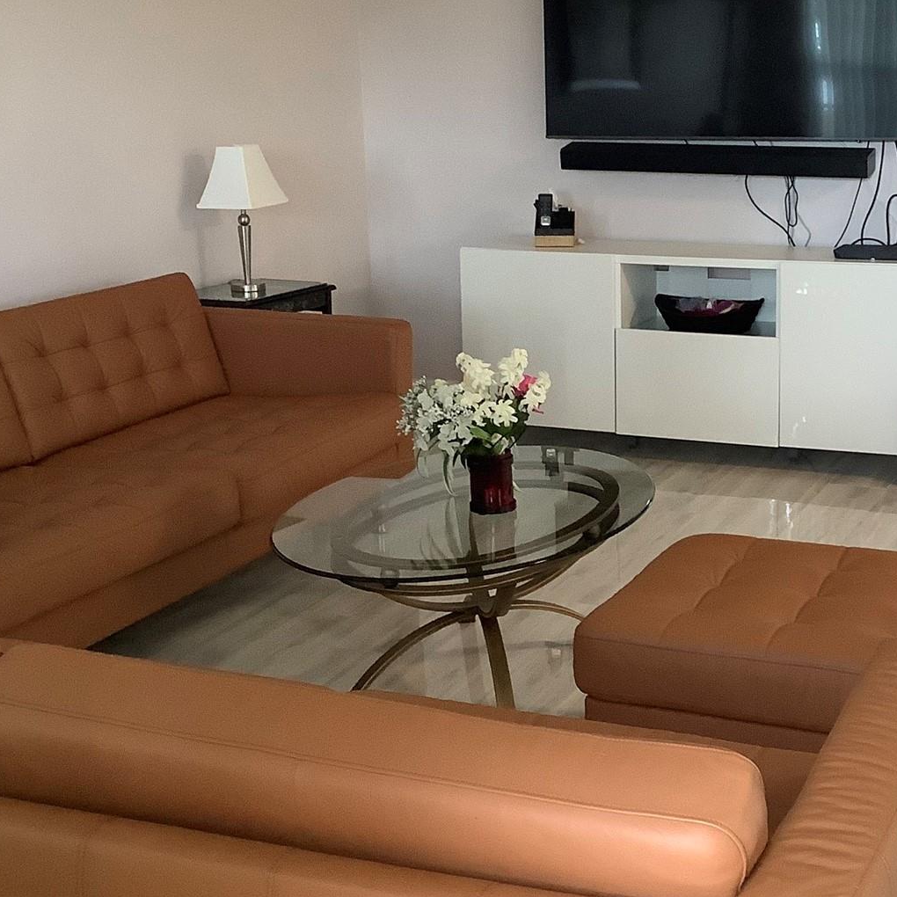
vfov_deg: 31.1
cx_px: 596
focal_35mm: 55
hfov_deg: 30.9
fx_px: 1612
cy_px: 391
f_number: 2.4
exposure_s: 1/50
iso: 250
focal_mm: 3.3
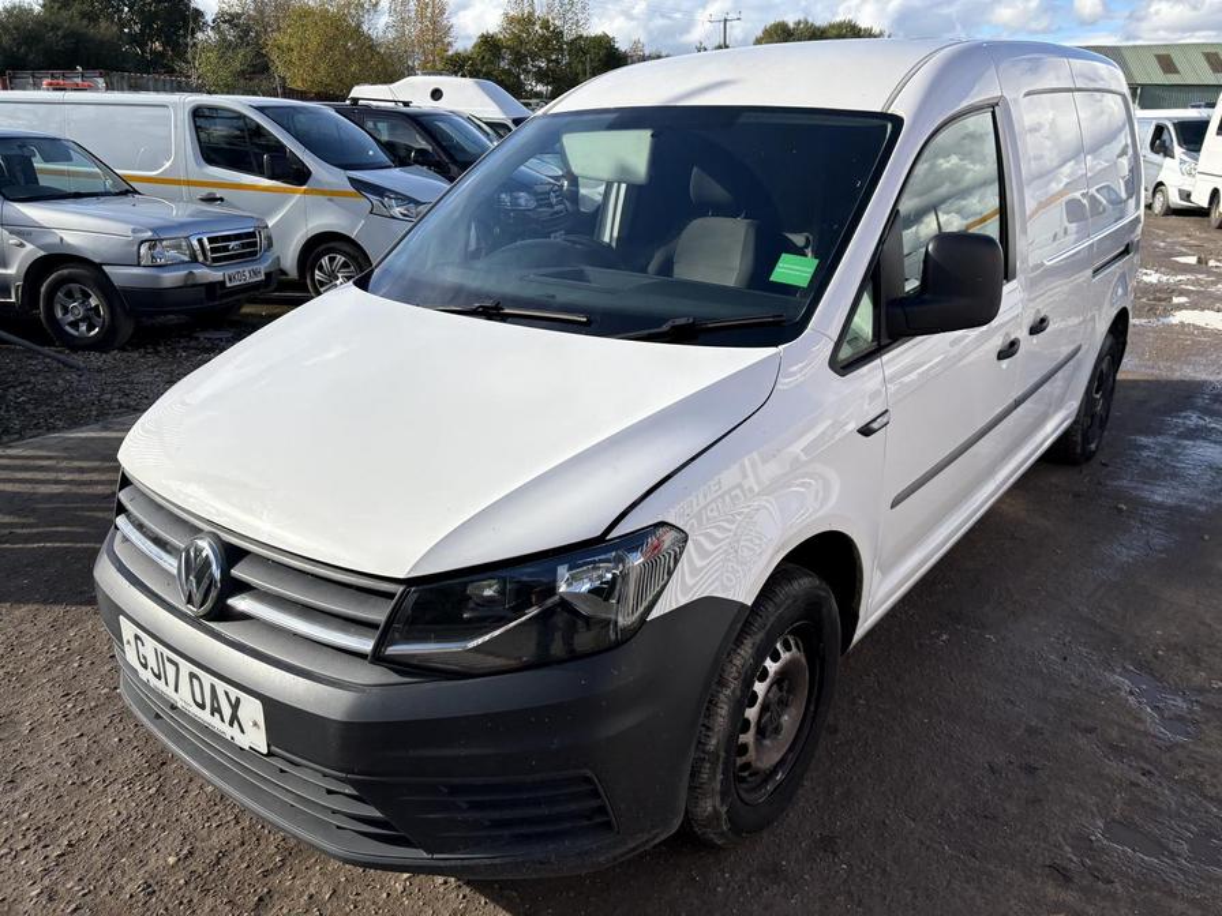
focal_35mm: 26
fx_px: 918
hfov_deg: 67.3
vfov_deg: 53.1
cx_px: 611
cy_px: 458
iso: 50
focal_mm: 5.96
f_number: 1.6
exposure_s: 1/2639
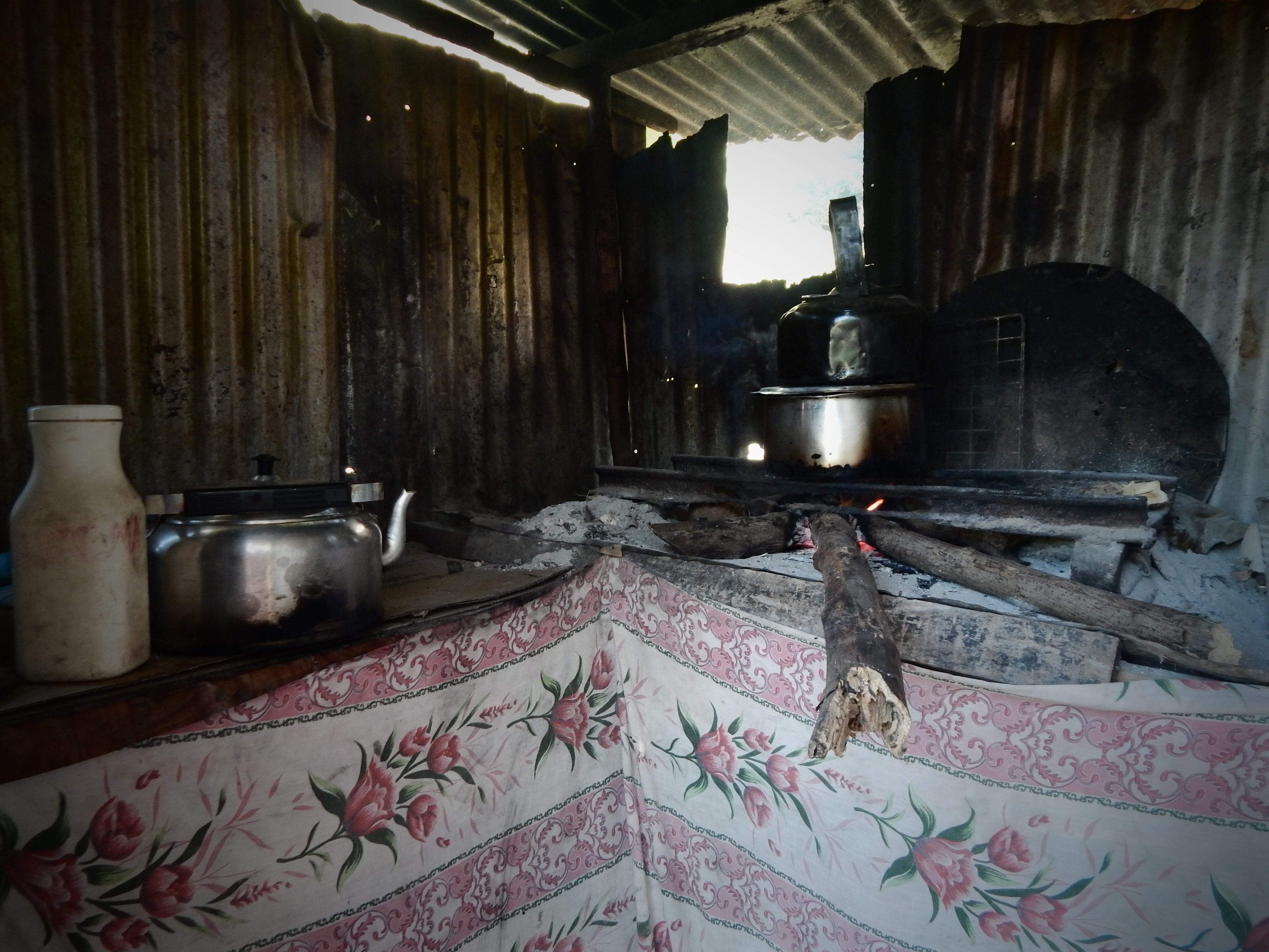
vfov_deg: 61.1
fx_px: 807
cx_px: 634
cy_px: 476
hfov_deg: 76.4
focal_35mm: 22
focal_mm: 4
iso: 400
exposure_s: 1/60
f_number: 3
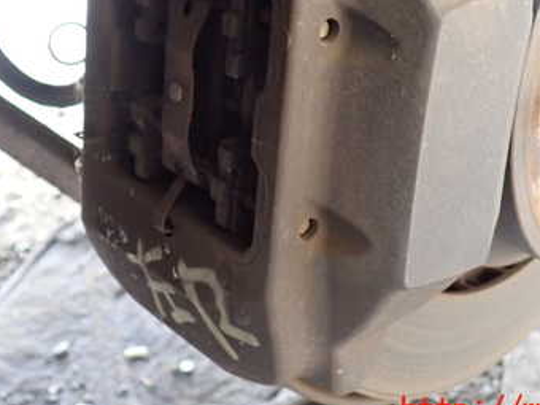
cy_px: 75
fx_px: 827
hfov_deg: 36.2
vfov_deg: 26.9
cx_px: 283
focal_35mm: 53
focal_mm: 5.4
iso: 500
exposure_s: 1/30
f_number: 2.3
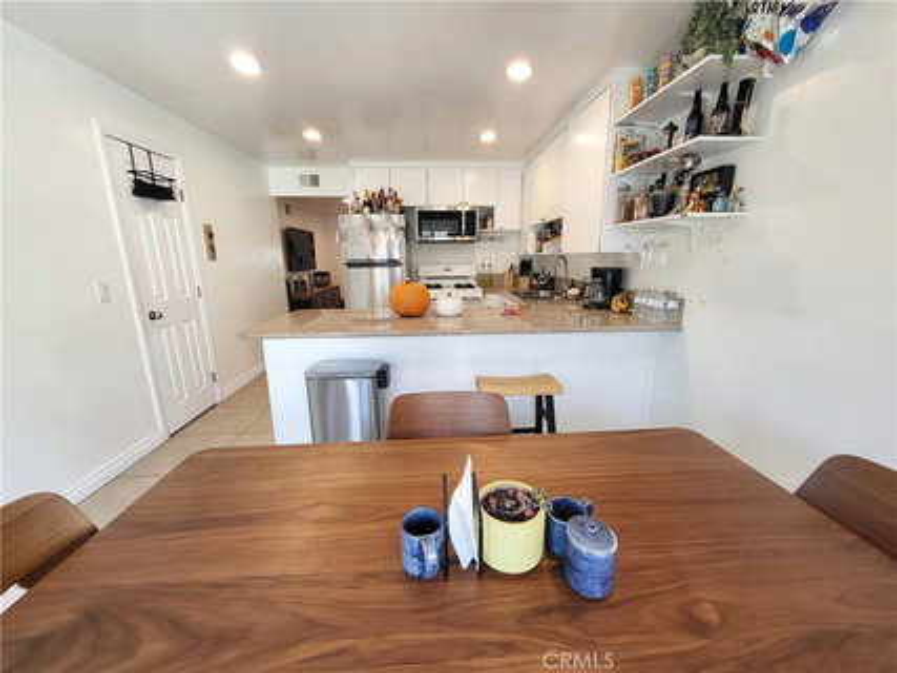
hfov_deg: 106.2
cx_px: 448
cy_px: 336
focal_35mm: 13
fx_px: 337
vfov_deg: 89.9
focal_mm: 1.74
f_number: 2.2
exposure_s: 1/60
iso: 160
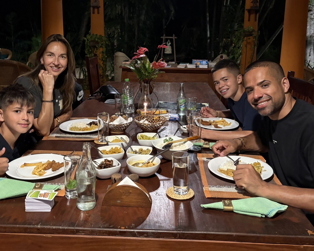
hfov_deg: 49.0
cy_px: 87
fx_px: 344
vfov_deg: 39.7
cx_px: 146
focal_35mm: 37
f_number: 1.6
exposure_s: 1/25
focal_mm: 5.96
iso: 500
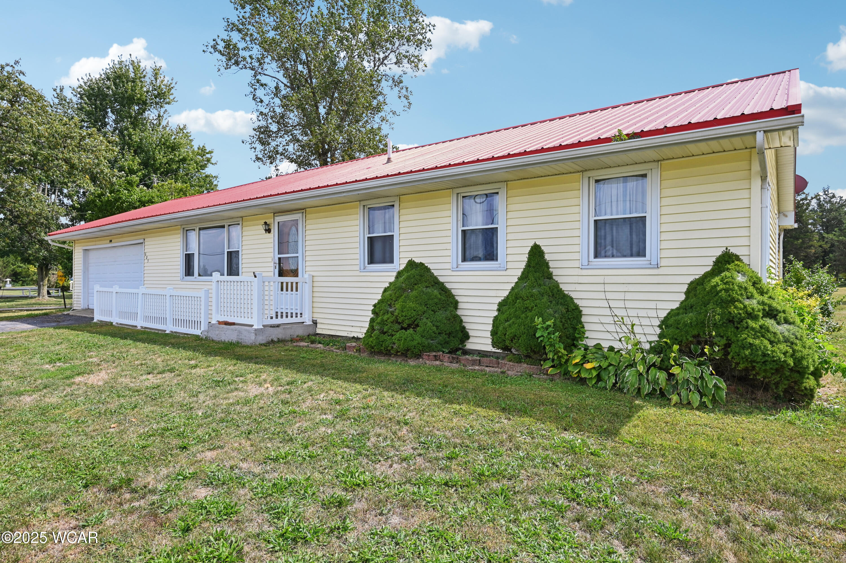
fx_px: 470
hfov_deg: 84.0
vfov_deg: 61.9
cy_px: 282
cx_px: 423
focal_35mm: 20
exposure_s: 1/1000
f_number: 5.6
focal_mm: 20
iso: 400
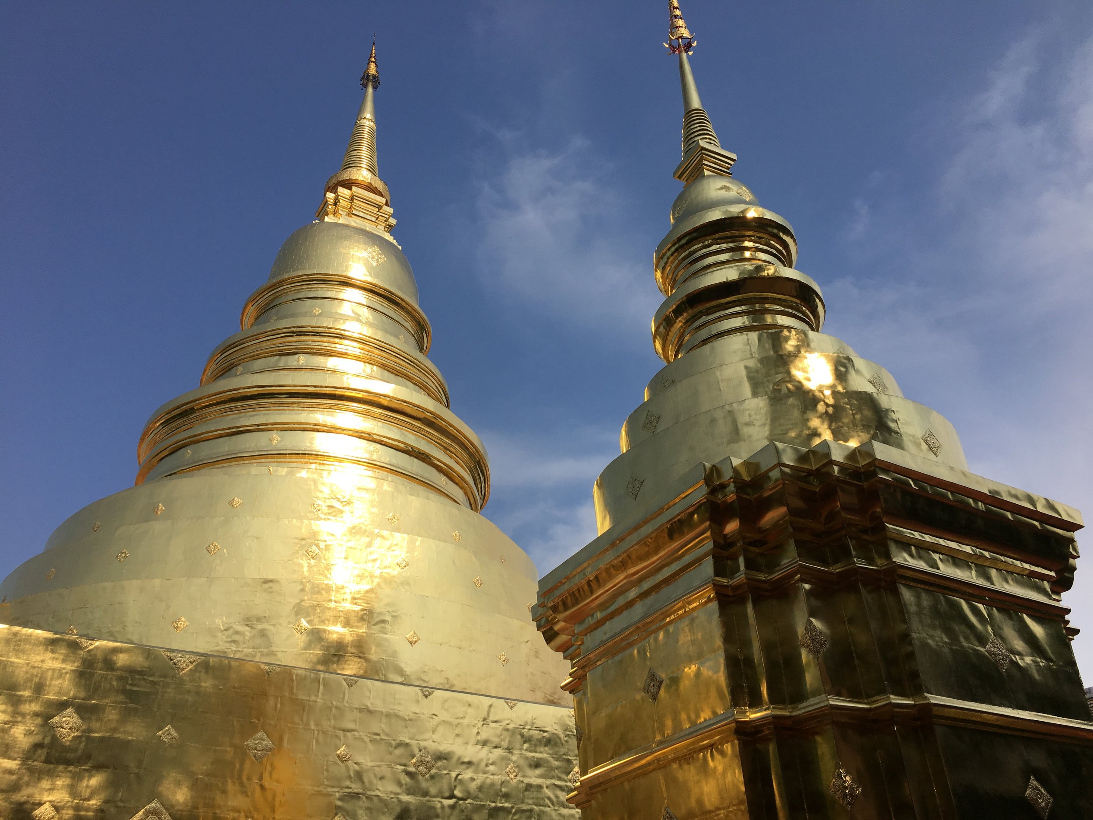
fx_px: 916
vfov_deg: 48.2
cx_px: 546
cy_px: 410
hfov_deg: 61.7
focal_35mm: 29
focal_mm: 4.15
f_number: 2.2
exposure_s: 1/2959
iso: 25
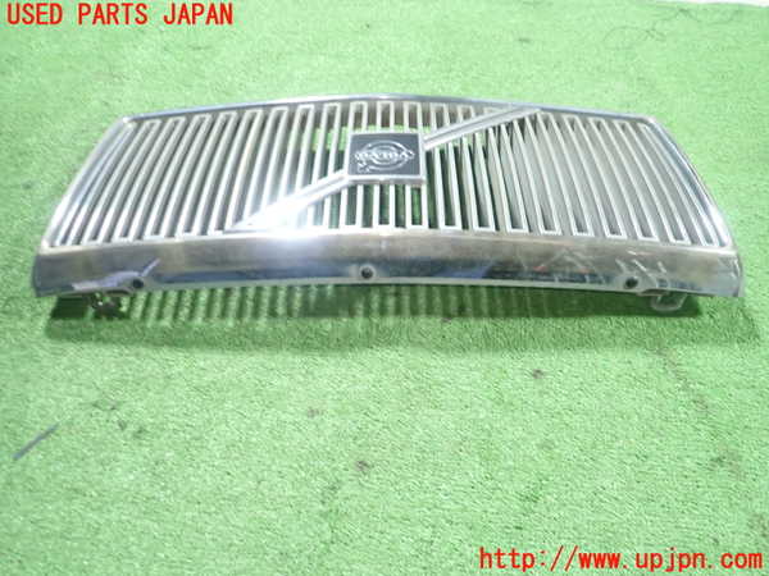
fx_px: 555
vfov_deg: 54.9
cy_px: 288
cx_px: 384
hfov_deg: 69.4
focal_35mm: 25
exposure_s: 1/30
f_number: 2
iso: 500
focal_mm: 4.5
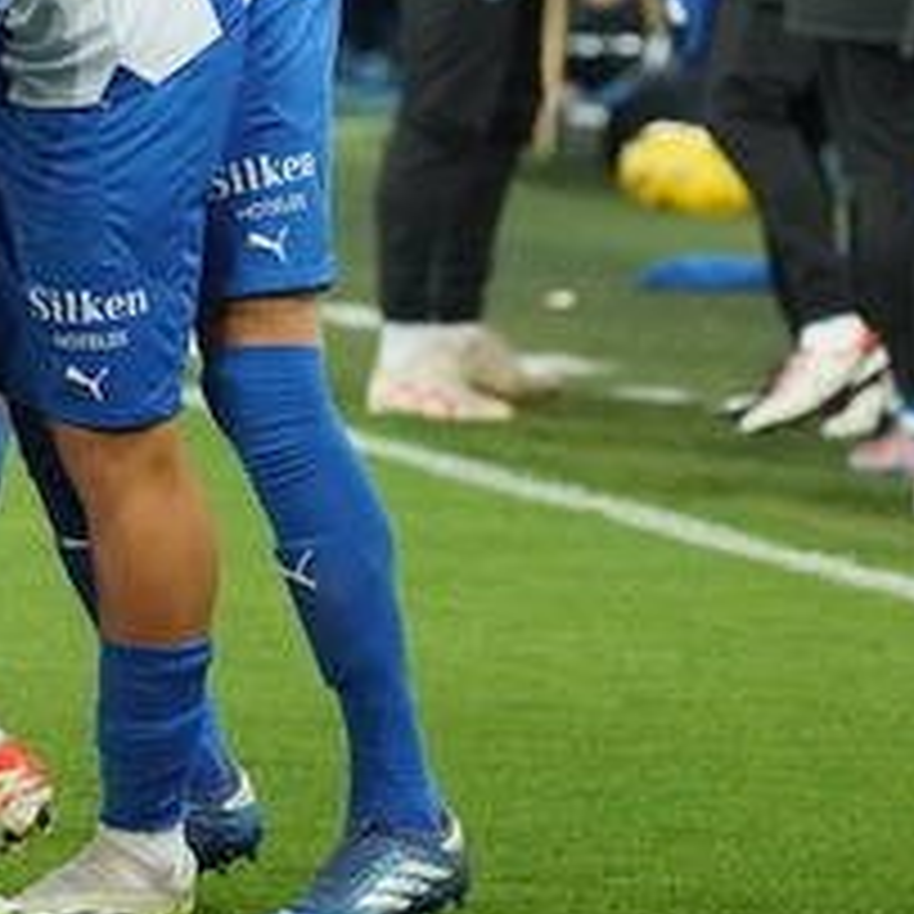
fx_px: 20582
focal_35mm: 689
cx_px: 77
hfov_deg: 2.5
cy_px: -54
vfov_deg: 2.5
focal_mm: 227
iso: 8000
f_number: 6.3
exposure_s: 1/1000
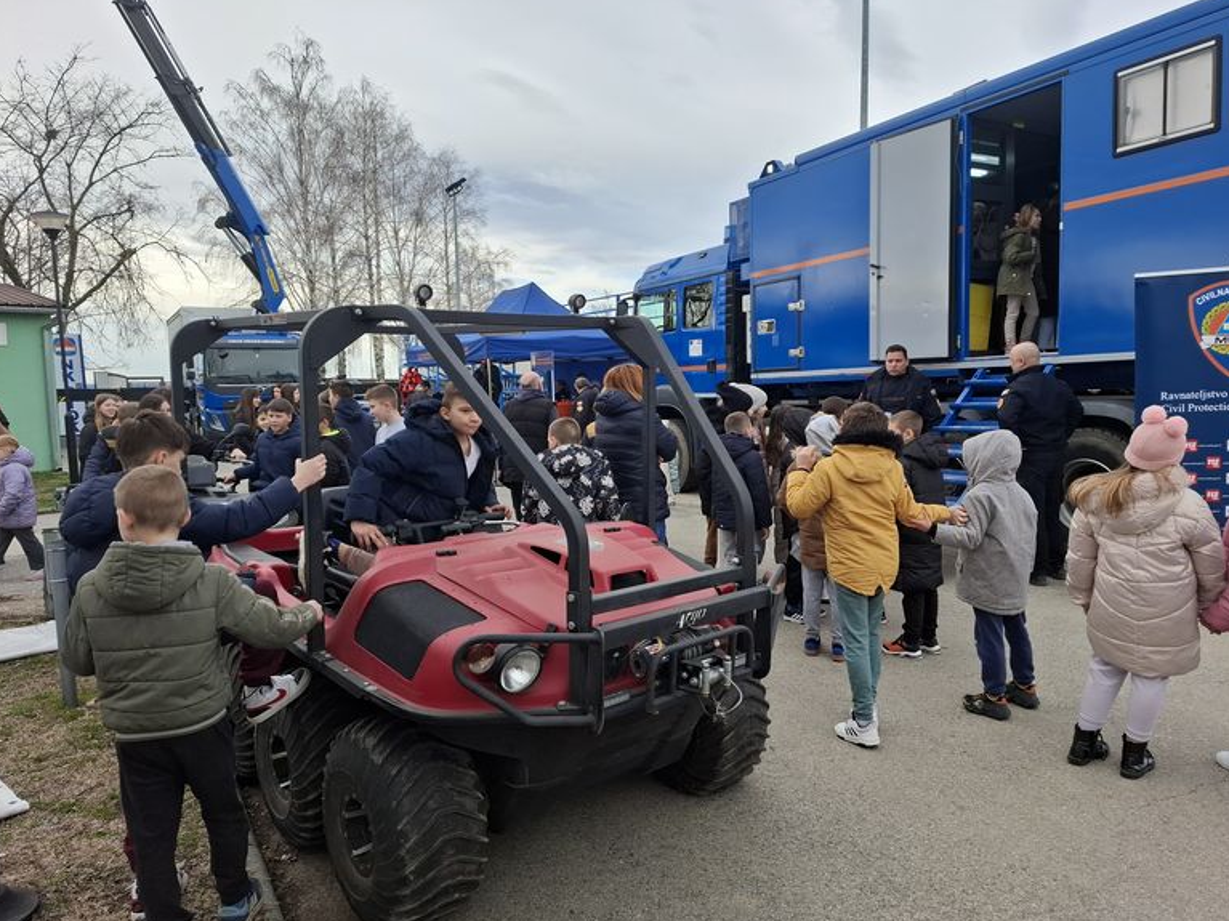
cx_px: 633
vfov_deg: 56.8
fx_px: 852
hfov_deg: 71.6
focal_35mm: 24
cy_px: 461
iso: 50
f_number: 1.8
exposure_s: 1/841
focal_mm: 5.54
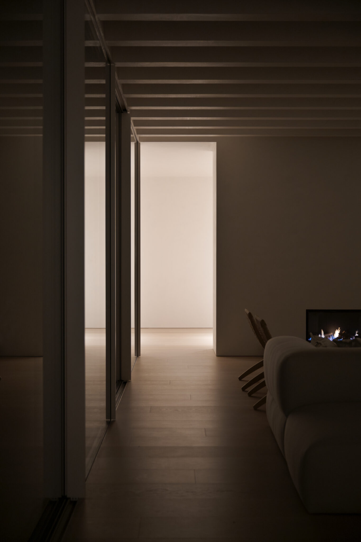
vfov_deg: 43.6
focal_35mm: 45
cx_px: 180
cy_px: 271
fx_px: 677
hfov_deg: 29.9
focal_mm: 45
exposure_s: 1/2.5
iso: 160
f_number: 2.8
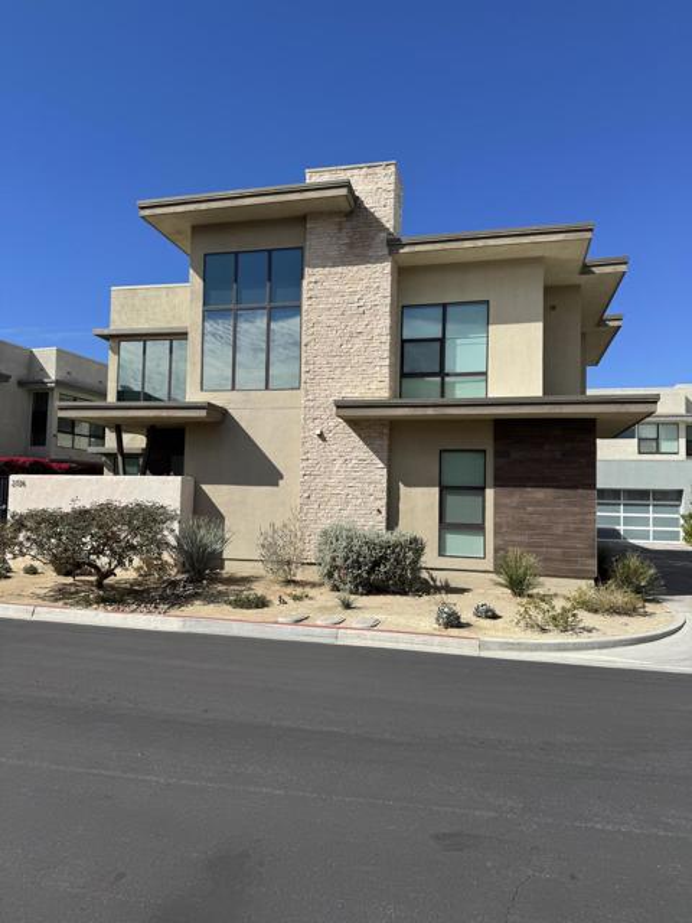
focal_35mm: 24
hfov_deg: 56.8
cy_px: 462
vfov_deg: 71.6
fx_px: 640
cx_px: 346
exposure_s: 1/5814
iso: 80
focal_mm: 6.76
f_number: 1.78
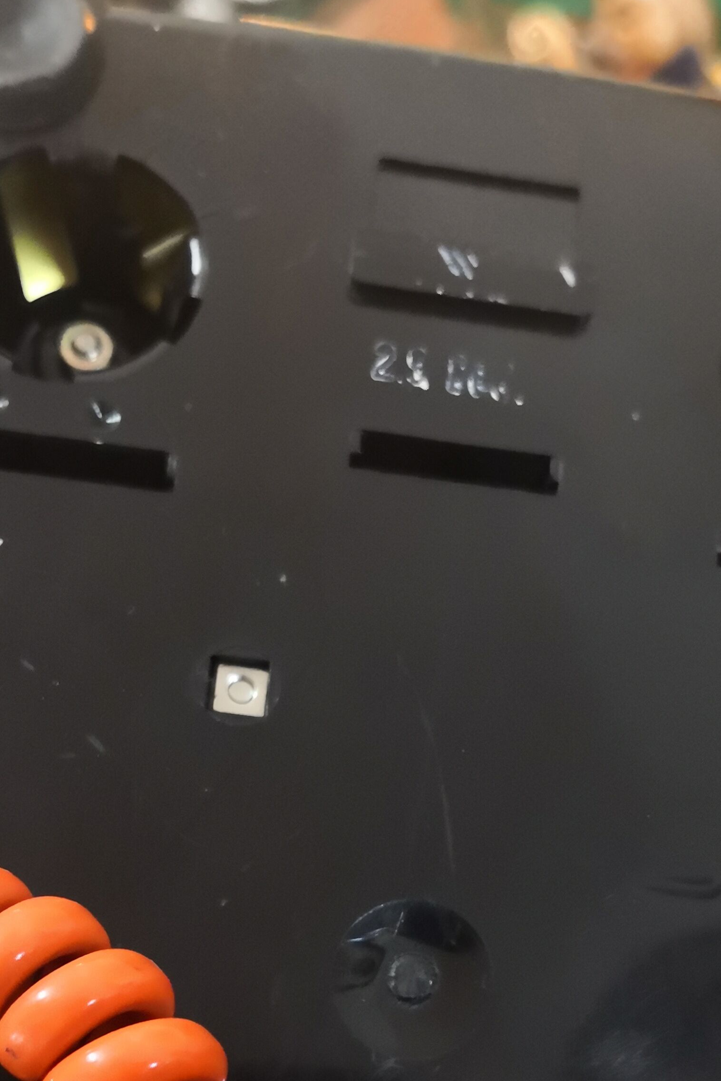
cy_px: 840
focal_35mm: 49
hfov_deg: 27.5
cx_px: 434
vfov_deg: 39.0
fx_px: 1472
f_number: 1.6
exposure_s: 1/100
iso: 1250
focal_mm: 3.95
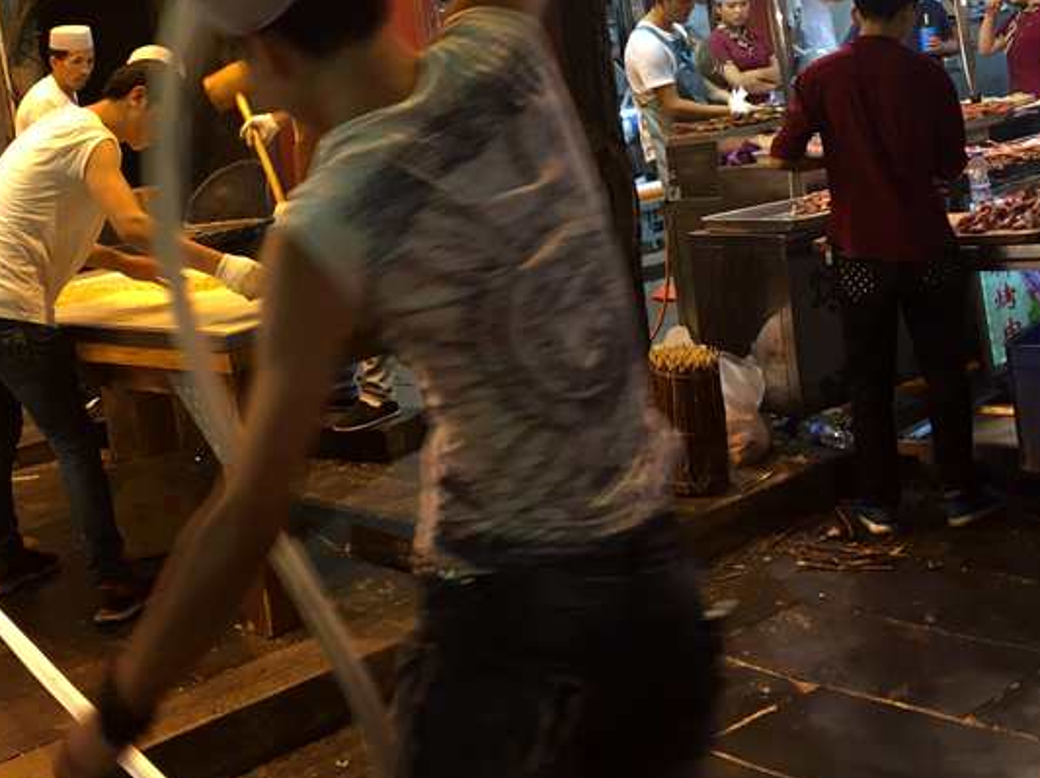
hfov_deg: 38.5
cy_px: 186
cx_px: 355
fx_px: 1471
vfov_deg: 29.1
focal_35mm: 49
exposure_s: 1/33
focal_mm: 4.15
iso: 32
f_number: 2.2
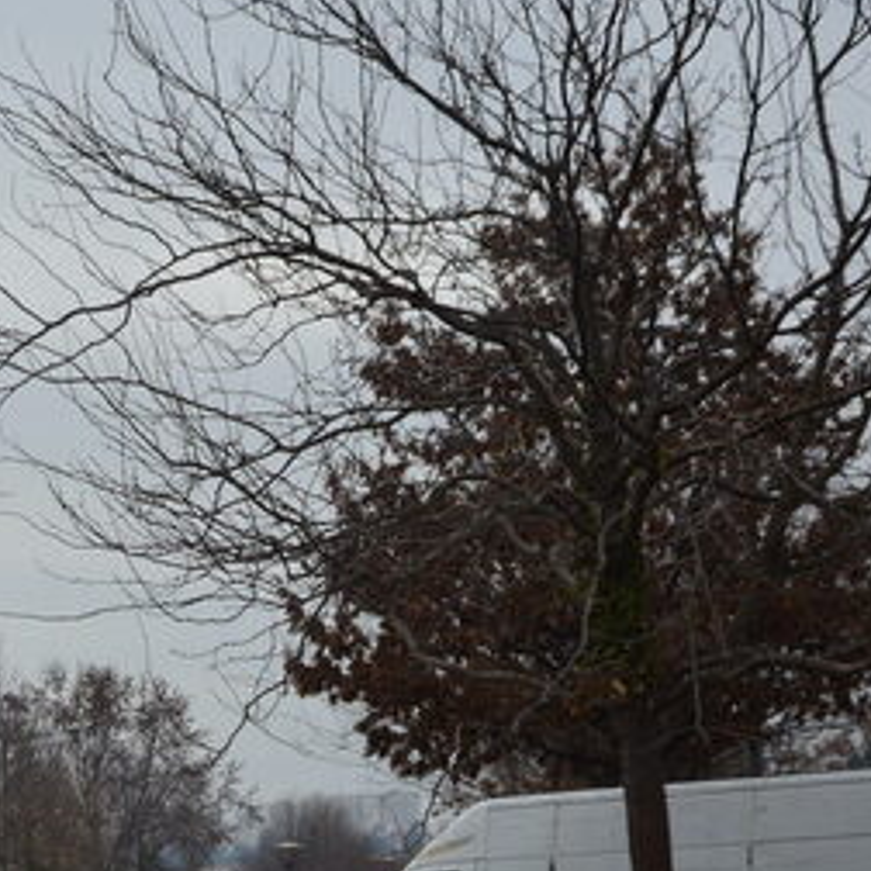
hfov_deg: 12.3
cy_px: 809
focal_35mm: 140
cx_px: -48
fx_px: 3995
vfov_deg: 12.3
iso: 320
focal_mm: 35
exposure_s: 1/1600
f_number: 4.5
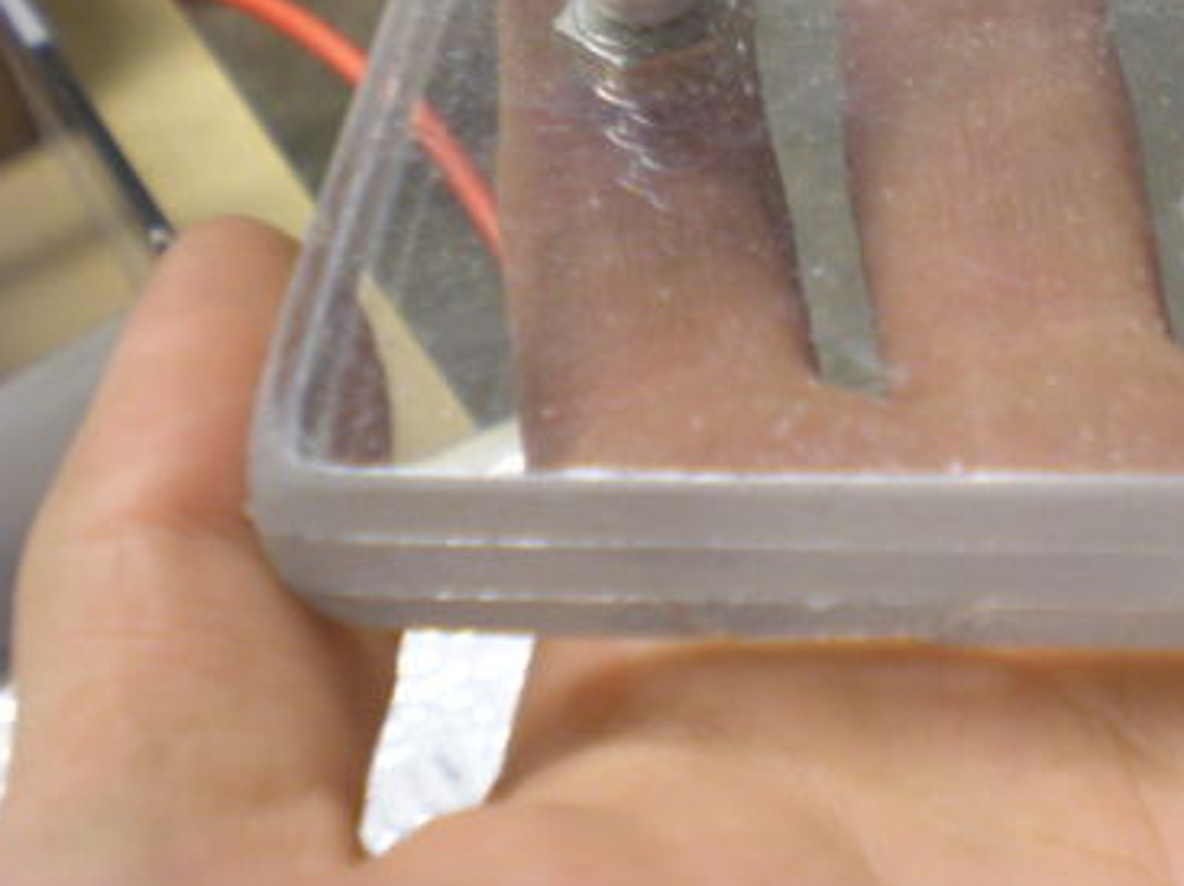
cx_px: 1016
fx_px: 2632
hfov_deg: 24.8
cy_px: 126
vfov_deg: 18.9
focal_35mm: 77
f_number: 3.5
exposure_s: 1/20
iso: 200
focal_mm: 7.4
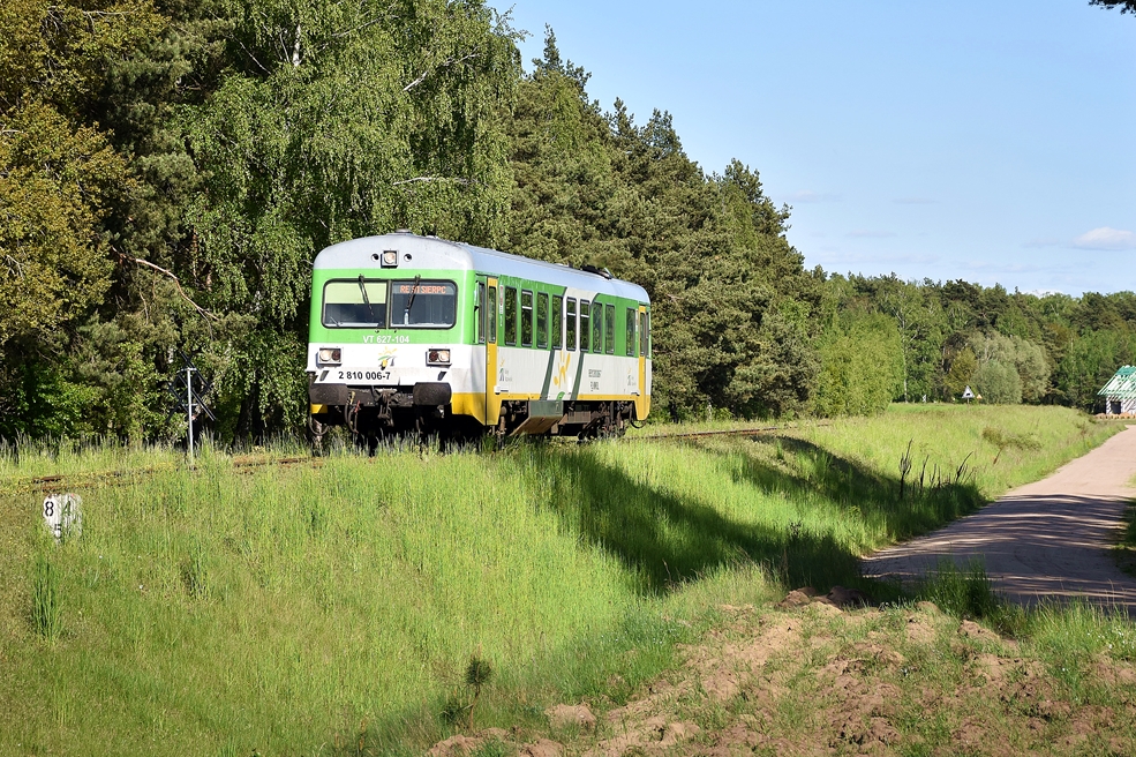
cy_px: 317
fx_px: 3691
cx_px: 549
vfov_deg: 11.7
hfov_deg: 17.5
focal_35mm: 117
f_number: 5.6
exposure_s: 1/500
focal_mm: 60
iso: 100
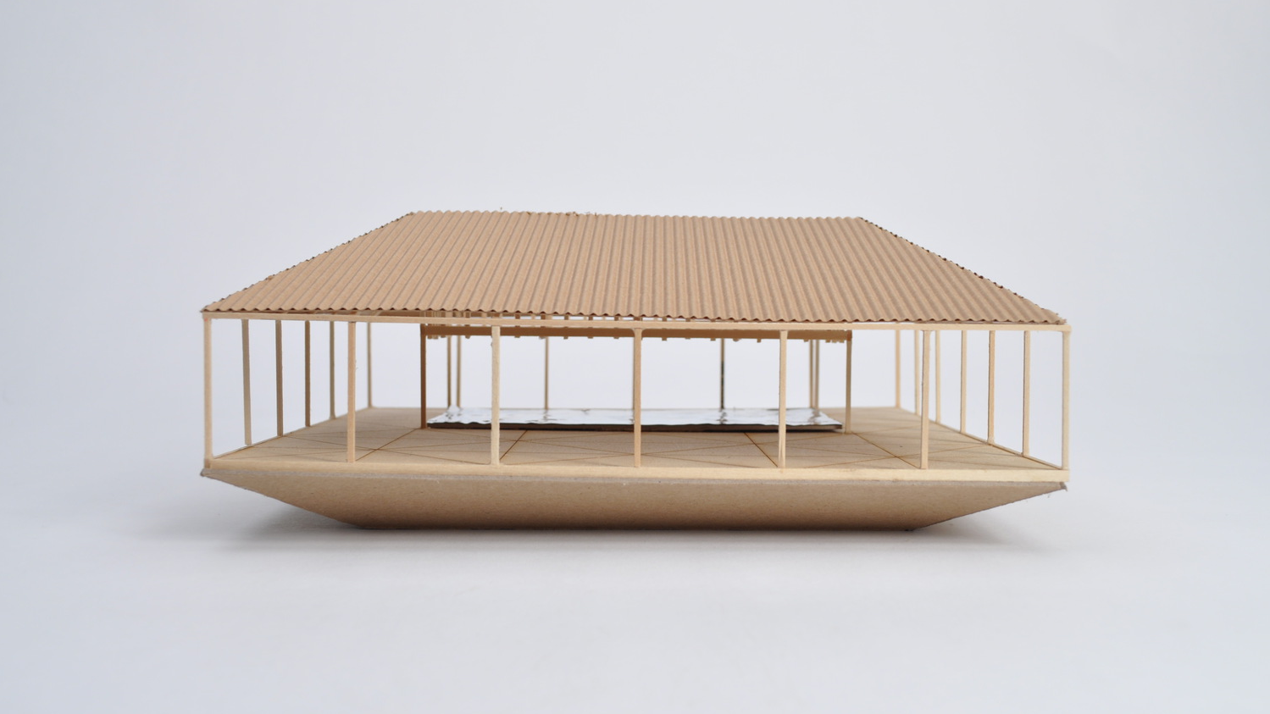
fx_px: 1381
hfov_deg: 49.4
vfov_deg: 29.0
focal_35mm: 41
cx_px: 635
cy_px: 320
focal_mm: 26
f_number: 5.6
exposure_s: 1/40
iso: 200
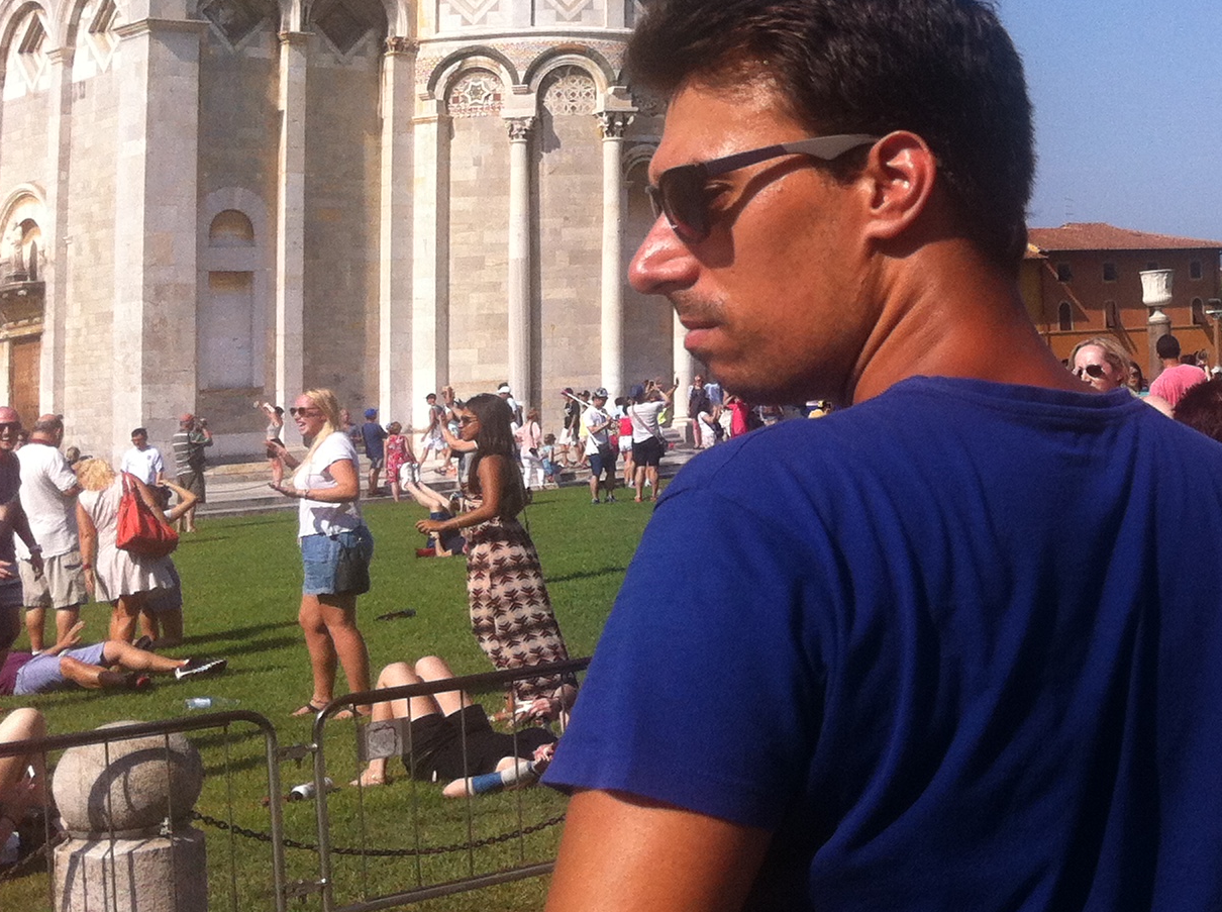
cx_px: 1230
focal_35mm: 75
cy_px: 169
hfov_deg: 24.8
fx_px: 2643
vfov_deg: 19.4
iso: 80
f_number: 2.8
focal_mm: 3.85
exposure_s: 1/1436
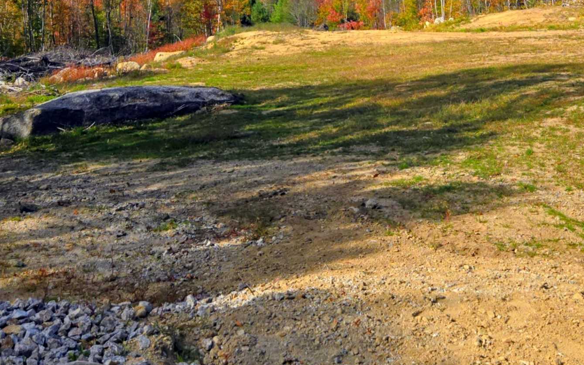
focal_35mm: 56
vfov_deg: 21.6
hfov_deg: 36.2
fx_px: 891
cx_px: 328
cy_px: -64
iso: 25
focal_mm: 5.4
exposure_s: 1/1983
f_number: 1.8
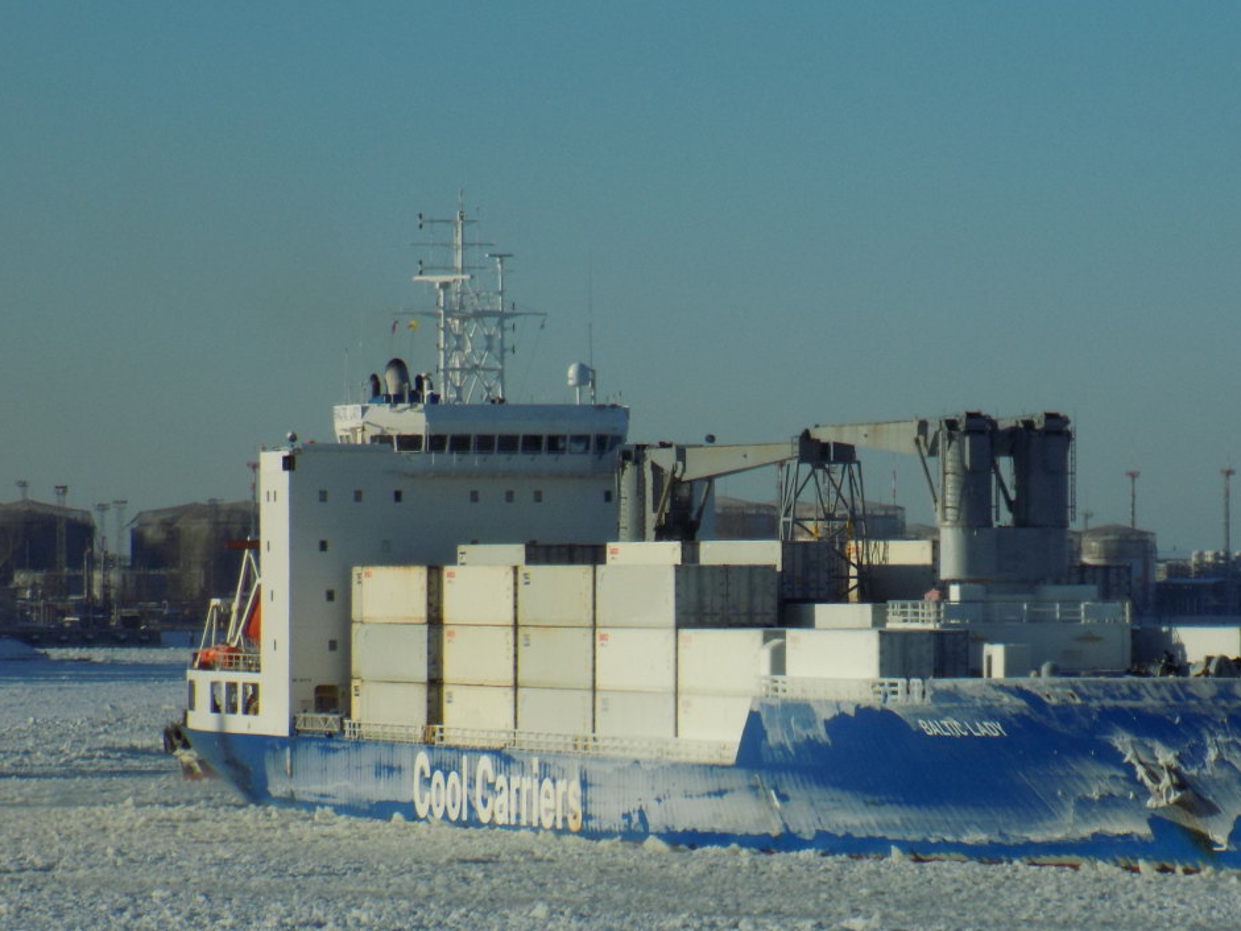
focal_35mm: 232
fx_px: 8318
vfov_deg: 6.4
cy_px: 601
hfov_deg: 8.5
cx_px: 839
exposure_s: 1/800
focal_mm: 29.9
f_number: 5.3
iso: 80
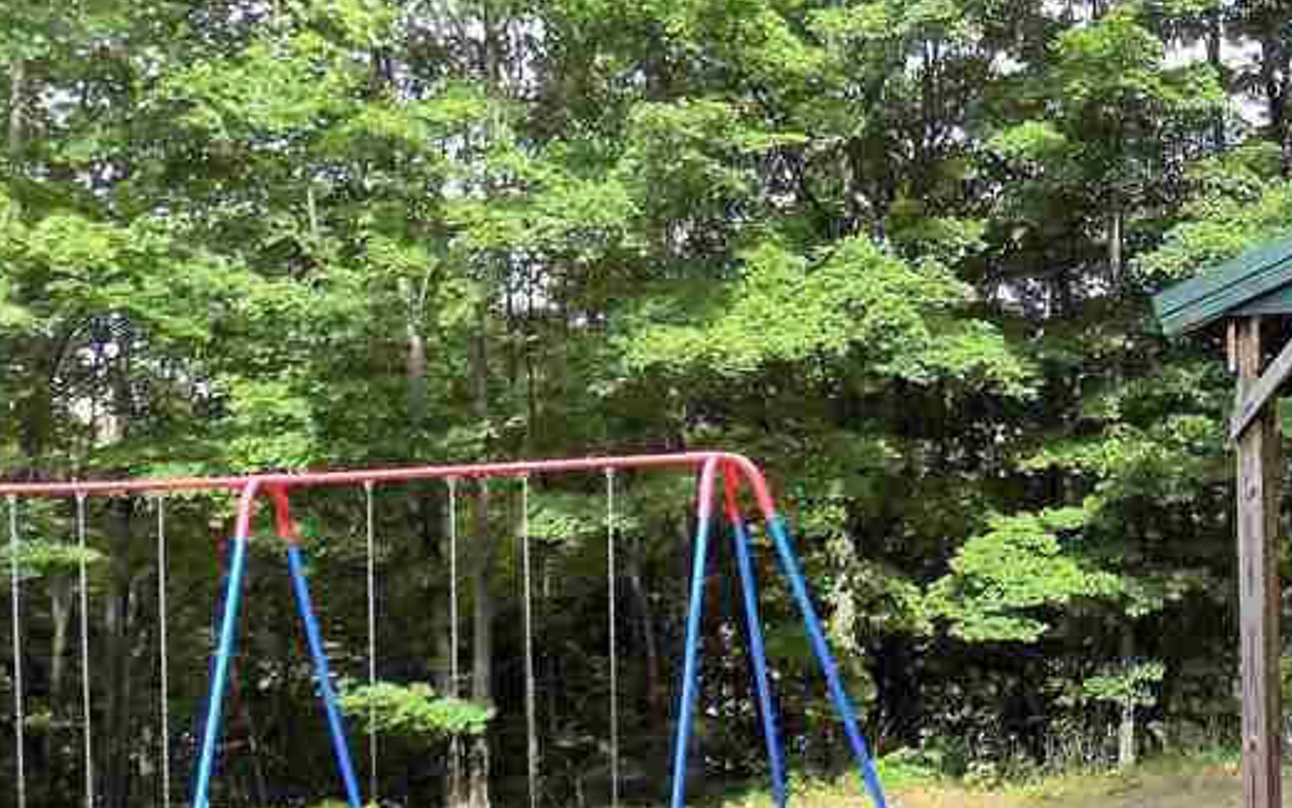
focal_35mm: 60
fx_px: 2113
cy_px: 617
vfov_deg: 21.4
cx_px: 1241
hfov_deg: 31.8
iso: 80
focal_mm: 4
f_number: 3.1
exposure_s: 1/160
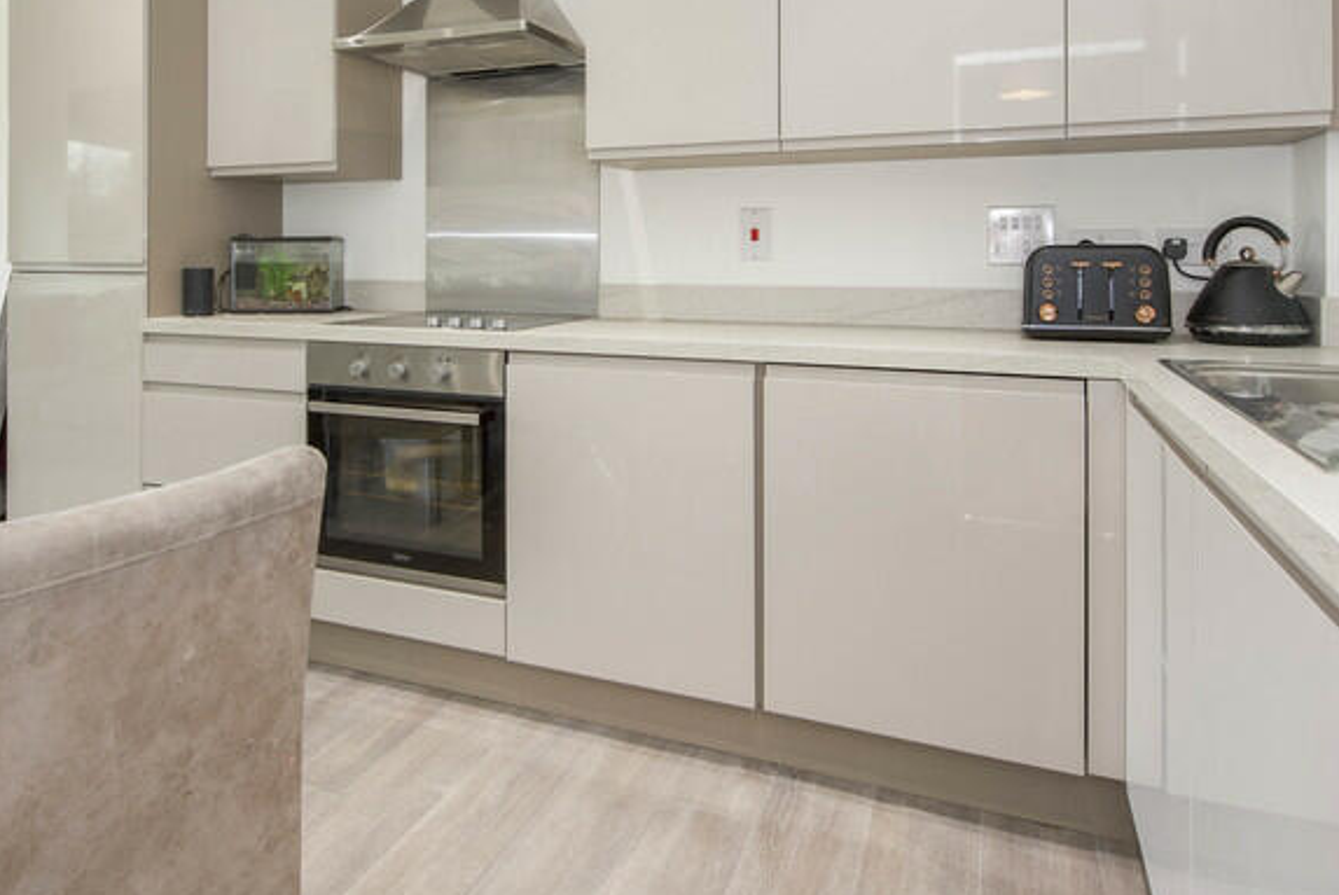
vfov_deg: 49.7
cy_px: 248
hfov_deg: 70.9
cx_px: 554
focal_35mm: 25
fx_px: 931
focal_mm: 14
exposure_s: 1/6
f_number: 9
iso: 250
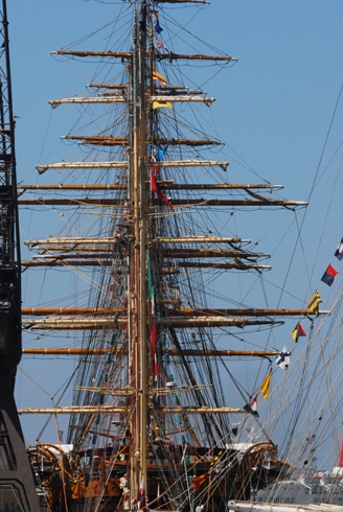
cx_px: 106
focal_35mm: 244
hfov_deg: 5.6
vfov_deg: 8.4
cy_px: 134
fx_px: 3477
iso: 100
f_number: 8
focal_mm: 98
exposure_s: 1/400
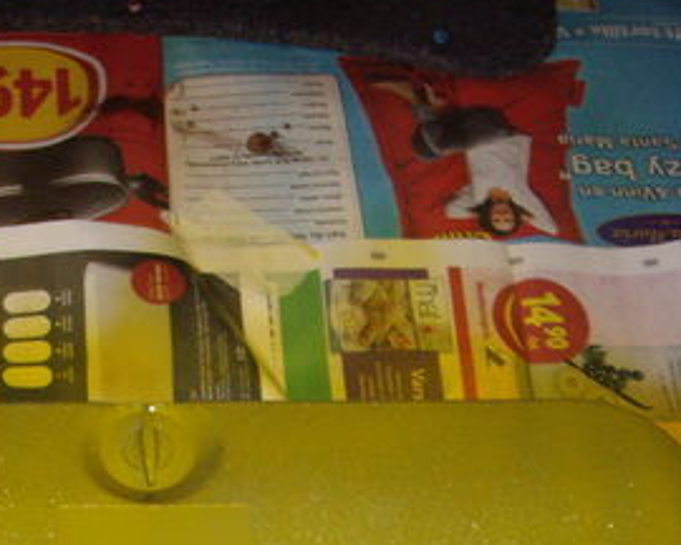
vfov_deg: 16.9
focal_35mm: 88
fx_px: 1774
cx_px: 129
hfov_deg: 21.4
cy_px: 588
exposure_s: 1/40
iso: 200
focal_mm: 6.2
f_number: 2.7
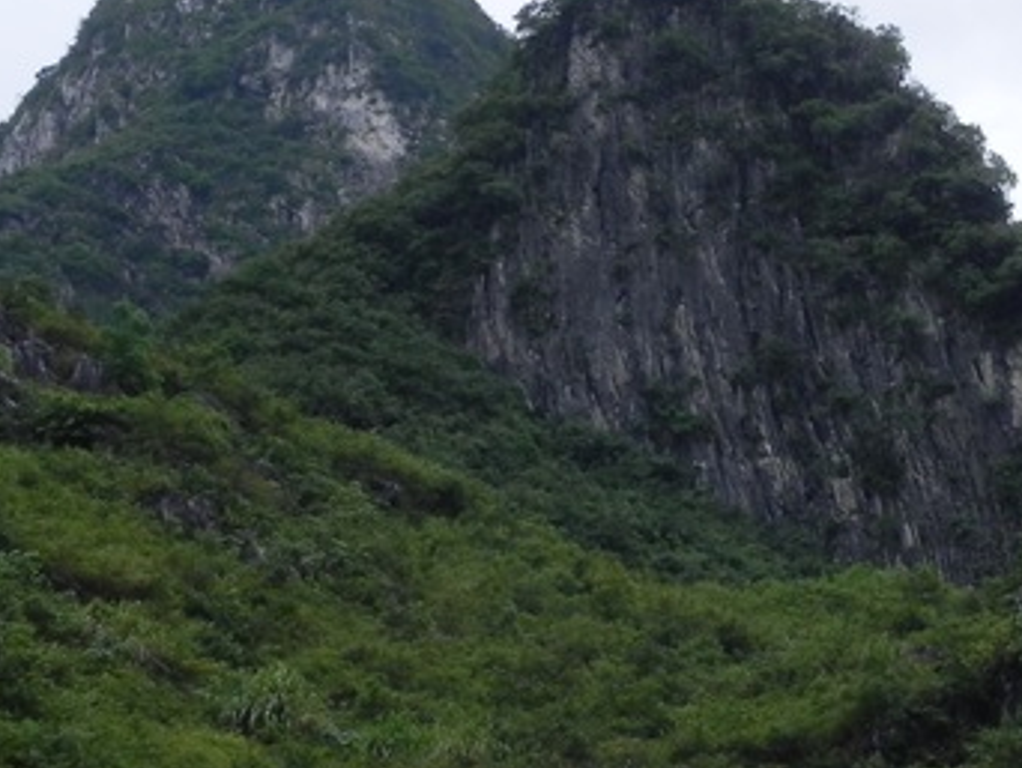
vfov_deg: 11.0
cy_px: 166
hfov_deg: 14.5
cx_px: 846
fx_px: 3989
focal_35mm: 135
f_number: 6.3
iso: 160
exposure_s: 1/424
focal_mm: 11.8
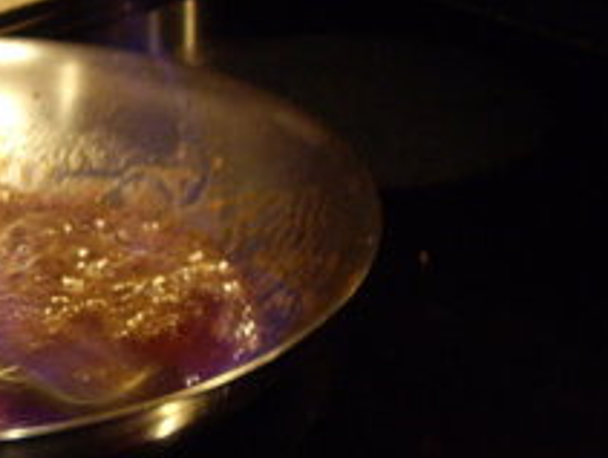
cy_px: 158
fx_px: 2023
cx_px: -112
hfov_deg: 16.4
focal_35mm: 115
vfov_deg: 12.9
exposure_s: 1/6
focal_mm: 6.2
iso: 200
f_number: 2.7
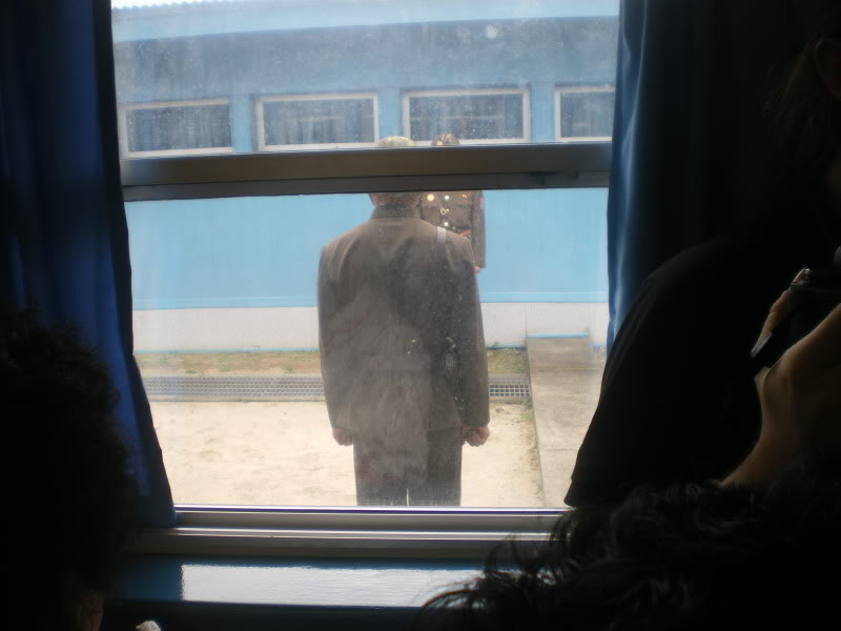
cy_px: 316
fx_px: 875
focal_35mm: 36
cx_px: 420
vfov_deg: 39.7
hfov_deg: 51.4
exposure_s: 1/160
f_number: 3.1
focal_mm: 6.3
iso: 50
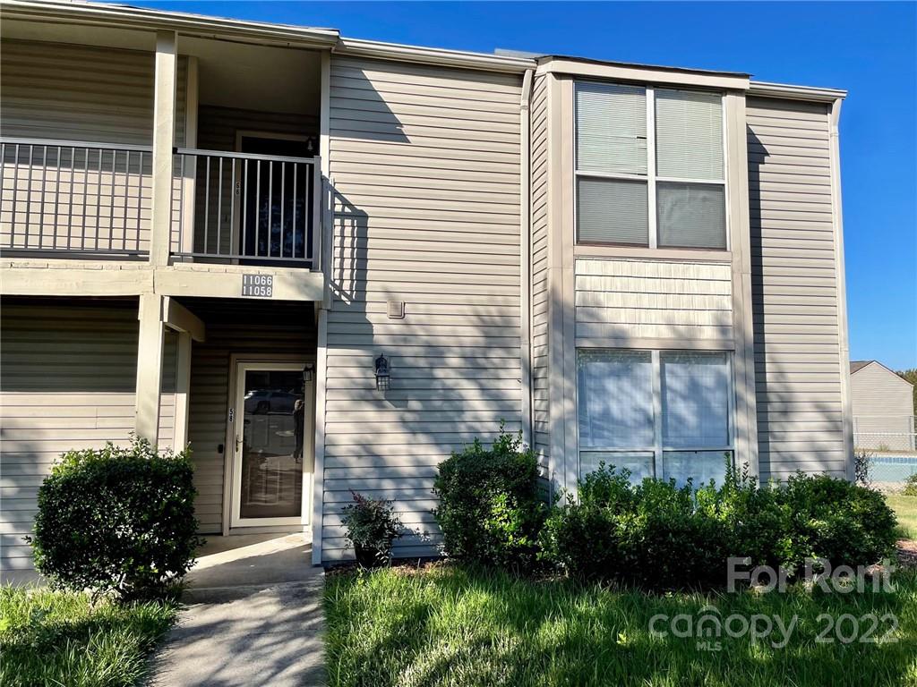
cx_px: 458
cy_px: 344
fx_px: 689
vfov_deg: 53.1
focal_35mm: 26
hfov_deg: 67.3
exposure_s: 1/3401
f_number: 1.6
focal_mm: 4.2
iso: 32
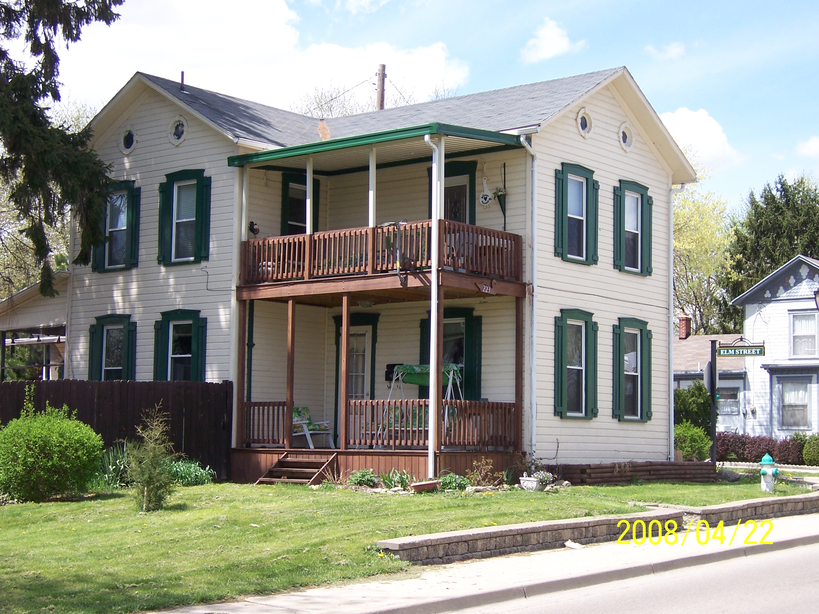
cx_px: 410
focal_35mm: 60
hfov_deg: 32.2
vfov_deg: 24.4
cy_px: 307
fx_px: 1420
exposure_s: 1/250
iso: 80
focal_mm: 10
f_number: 4.8
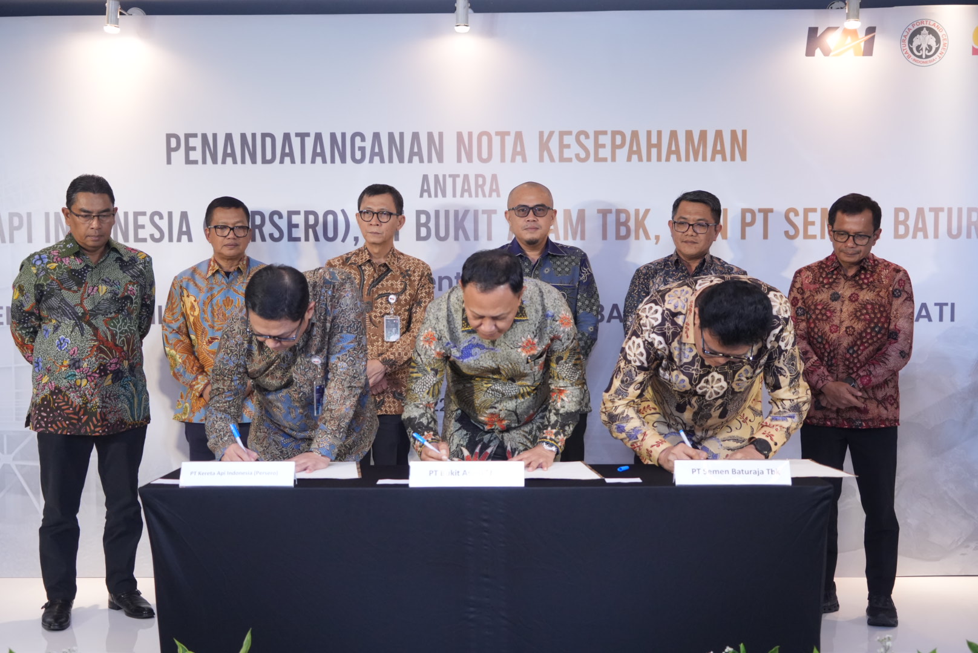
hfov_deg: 46.4
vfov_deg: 31.9
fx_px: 1142
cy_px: 326
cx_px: 489
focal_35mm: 42
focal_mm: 42
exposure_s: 1/200
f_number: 4.5
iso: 3200
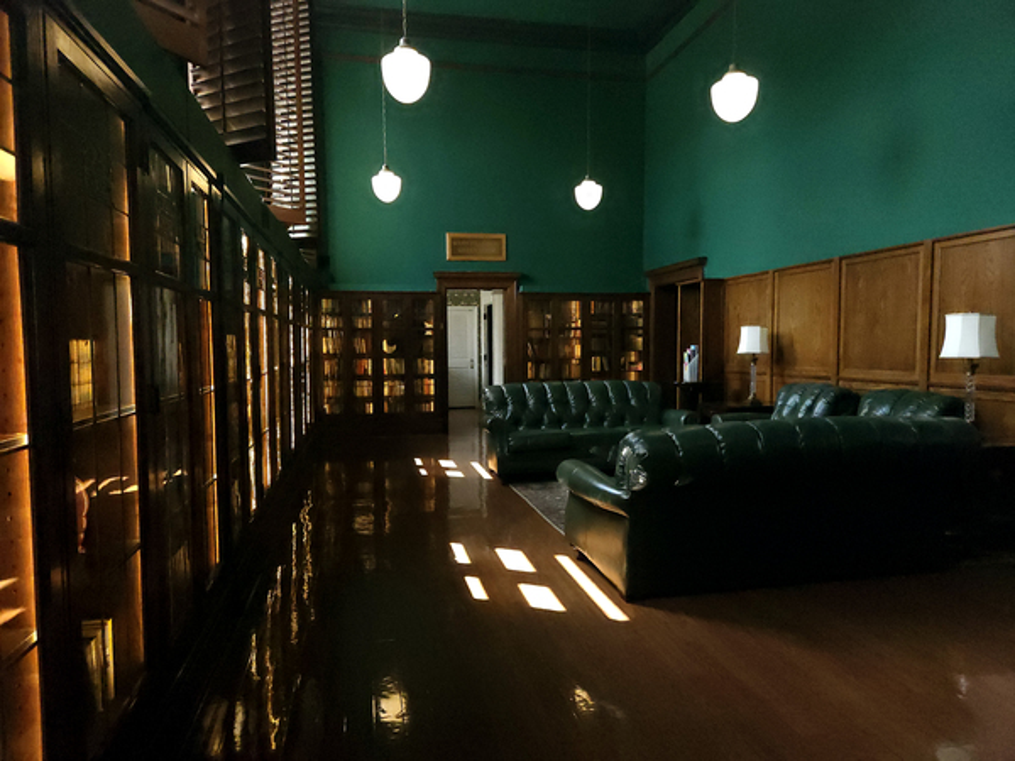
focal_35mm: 23
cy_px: 380
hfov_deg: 73.9
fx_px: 674
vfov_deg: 58.9
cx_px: 508
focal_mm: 5.4
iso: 3200
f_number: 1.8
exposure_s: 1/2000
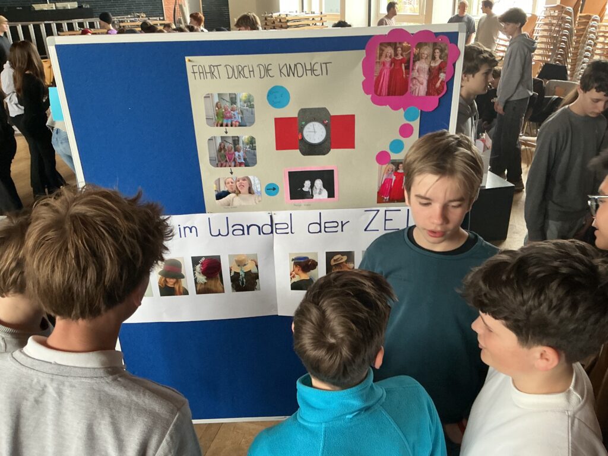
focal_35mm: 29
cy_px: 228
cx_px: 304
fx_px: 509
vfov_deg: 48.2
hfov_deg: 61.7
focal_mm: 3
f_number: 1.8
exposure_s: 1/50
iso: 160
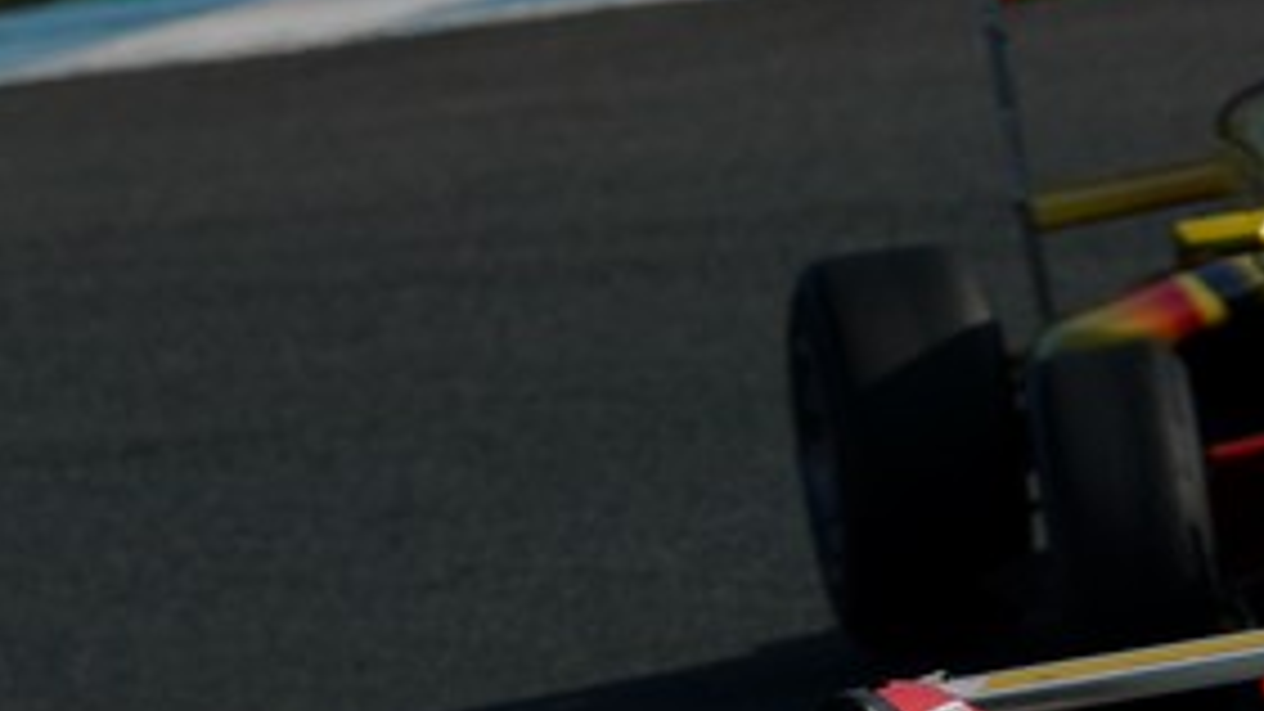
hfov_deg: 1.3
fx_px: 53956
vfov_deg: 0.8
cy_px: 1058
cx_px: 522
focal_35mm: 1610
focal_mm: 600
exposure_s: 1/1000
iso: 200
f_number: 10
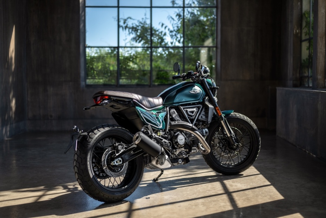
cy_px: 109
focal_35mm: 50
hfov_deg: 39.6
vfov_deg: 27.0
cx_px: 163
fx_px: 453
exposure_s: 1/1250
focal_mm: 50
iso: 100
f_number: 2
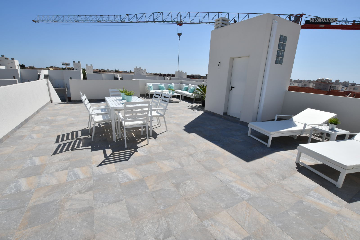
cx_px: 180
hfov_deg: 100.4
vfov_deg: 77.3
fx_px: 150
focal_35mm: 15
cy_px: 120
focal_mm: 10
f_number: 14
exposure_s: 1/250
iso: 200
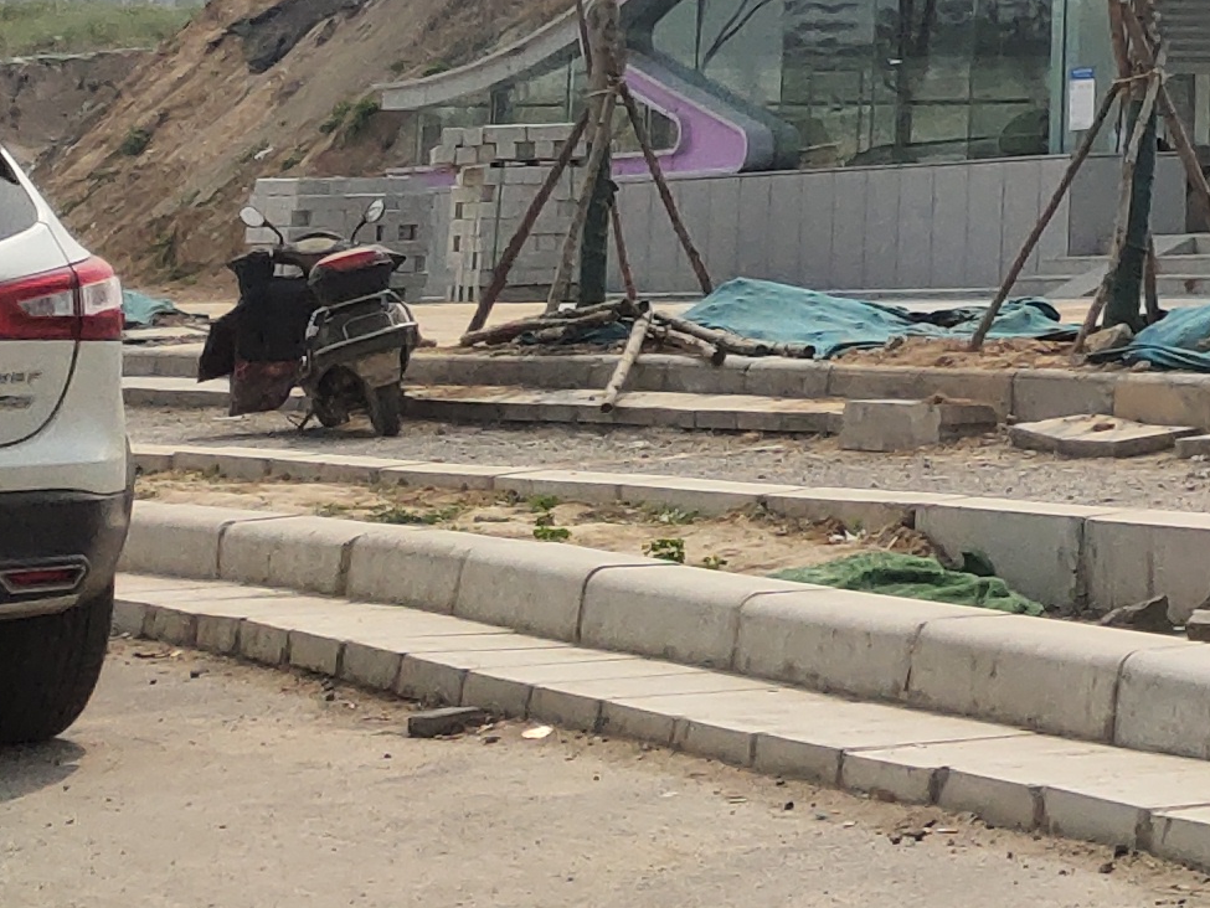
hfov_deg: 13.4
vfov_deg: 11.5
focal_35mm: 124
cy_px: -391
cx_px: 2493
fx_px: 4336
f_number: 1.8
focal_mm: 4.35
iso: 57
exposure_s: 1/5213
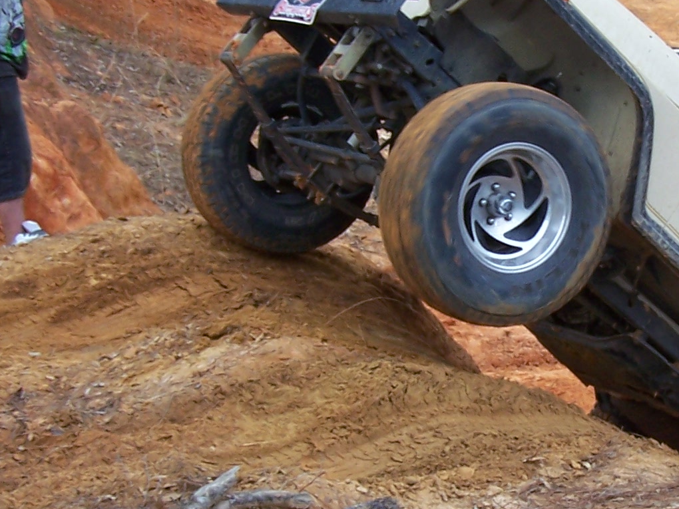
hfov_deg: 20.2
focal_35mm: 96
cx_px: 565
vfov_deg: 15.4
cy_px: 277
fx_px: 1883
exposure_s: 1/180
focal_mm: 6.3
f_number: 2.8
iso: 80
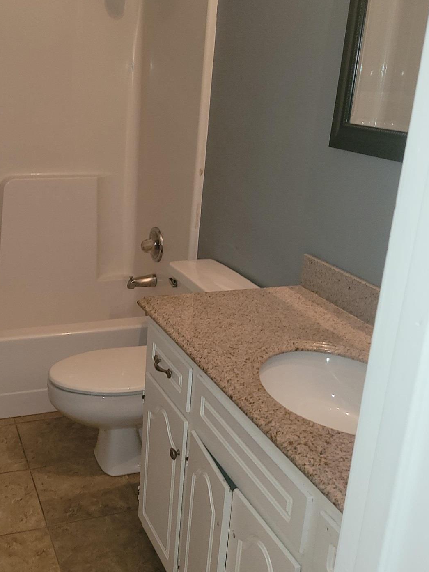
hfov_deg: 33.0
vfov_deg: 43.8
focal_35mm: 43
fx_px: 710
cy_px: 286
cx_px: 115
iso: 125
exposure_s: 1/24
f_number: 1.8
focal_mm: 5
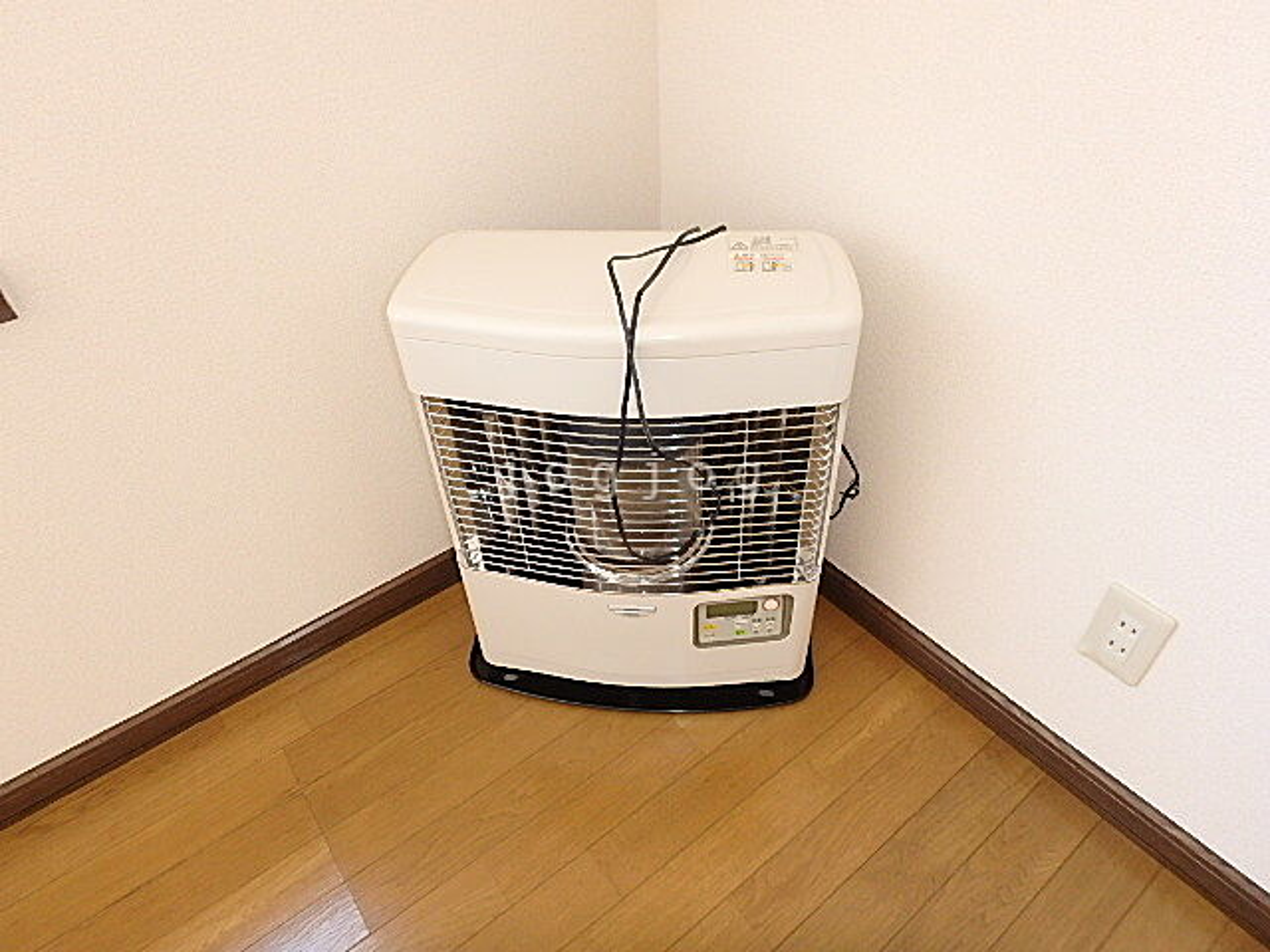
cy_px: 476
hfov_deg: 79.0
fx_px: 770
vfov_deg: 63.4
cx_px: 635
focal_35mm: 21
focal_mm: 3.7
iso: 320
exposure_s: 1/30
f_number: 3.5
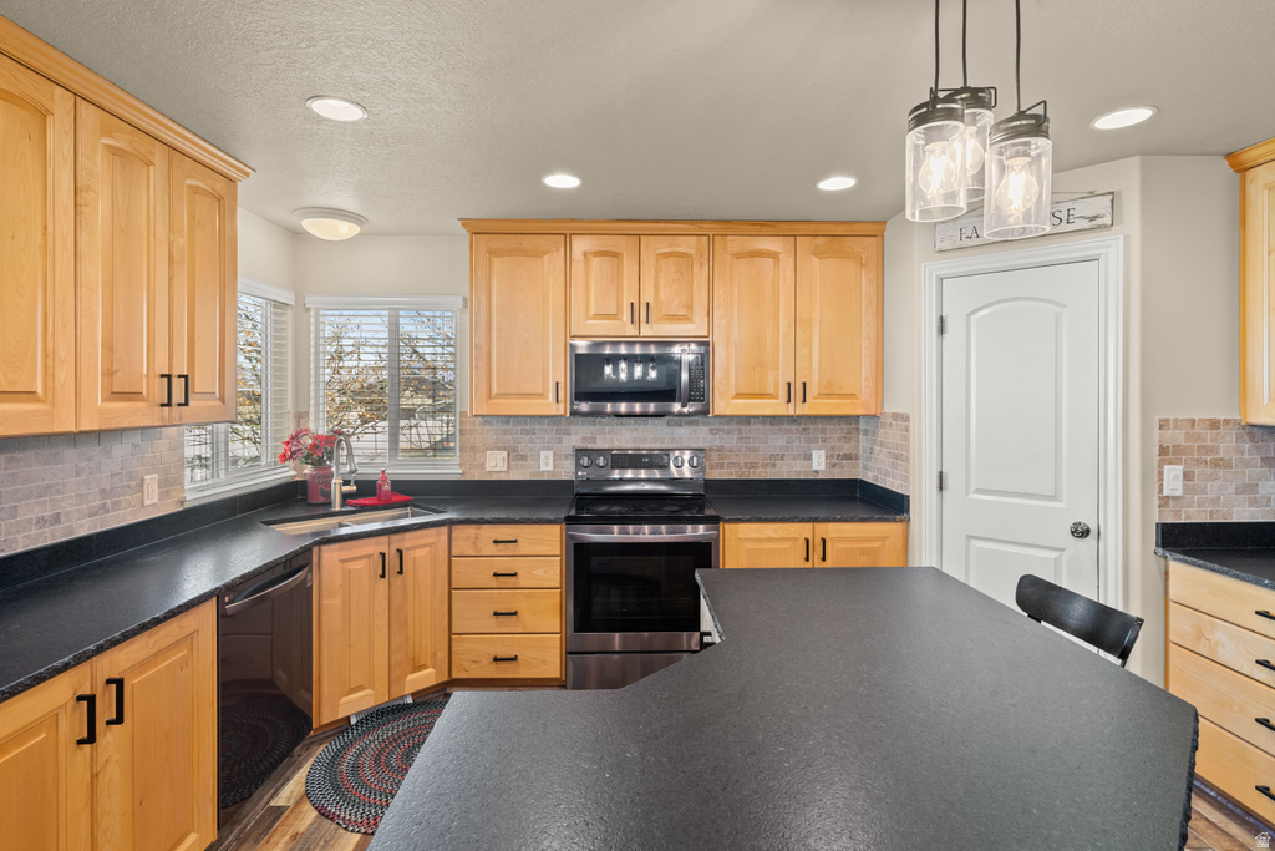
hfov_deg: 93.3
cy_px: 426
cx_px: 638
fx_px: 602
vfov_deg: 70.5
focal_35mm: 17
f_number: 9
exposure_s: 1/1.67
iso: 400
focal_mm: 17
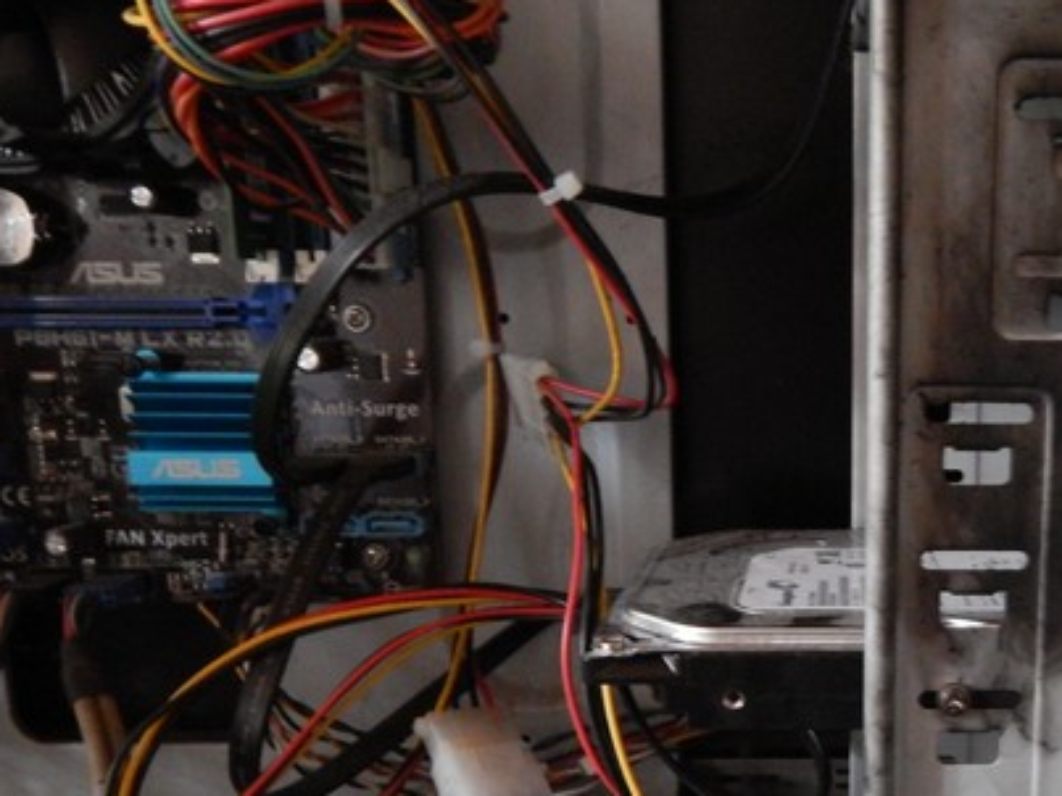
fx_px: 1227
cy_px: 539
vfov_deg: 35.5
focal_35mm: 40
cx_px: 851
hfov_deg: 44.5
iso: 800
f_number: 3
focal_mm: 4
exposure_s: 1/4
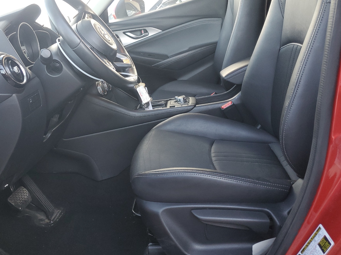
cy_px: 118
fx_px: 296
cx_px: 146
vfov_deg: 46.8
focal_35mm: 30
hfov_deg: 59.7
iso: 99
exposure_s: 1/120
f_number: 1.5
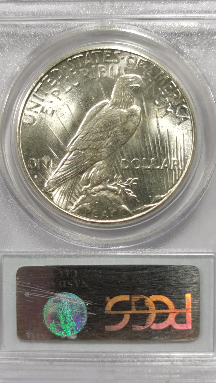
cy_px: 191
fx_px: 601
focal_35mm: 59
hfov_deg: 20.4
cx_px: 106
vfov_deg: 35.4
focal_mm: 5.56
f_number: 1.6
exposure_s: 1/100
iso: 100
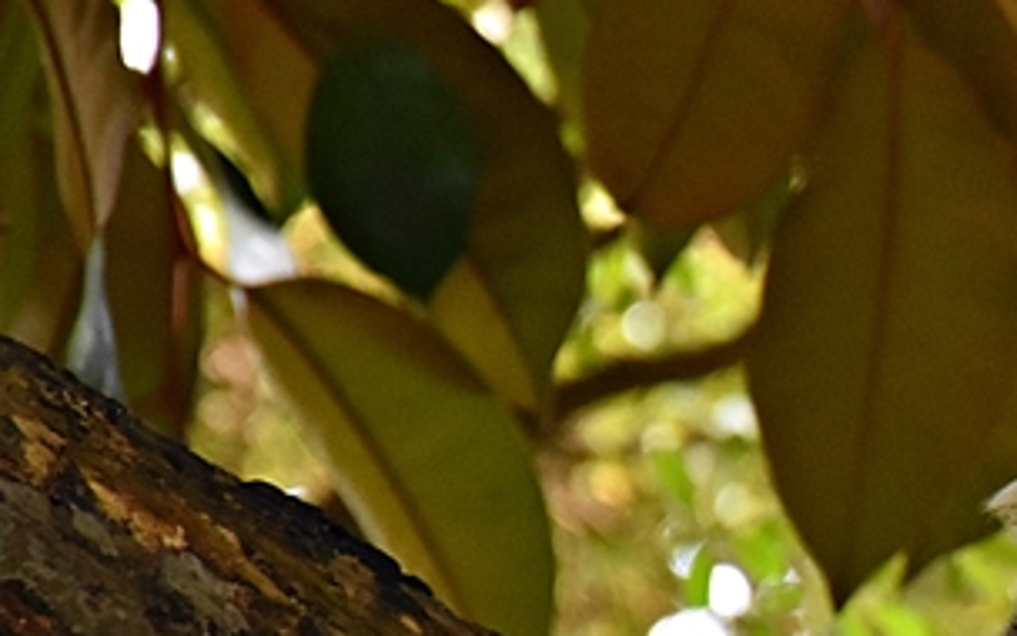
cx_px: 1418
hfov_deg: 2.9
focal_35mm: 722
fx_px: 20011
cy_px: 500
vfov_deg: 1.8
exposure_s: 1/125
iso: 1600
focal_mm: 140
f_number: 5.6
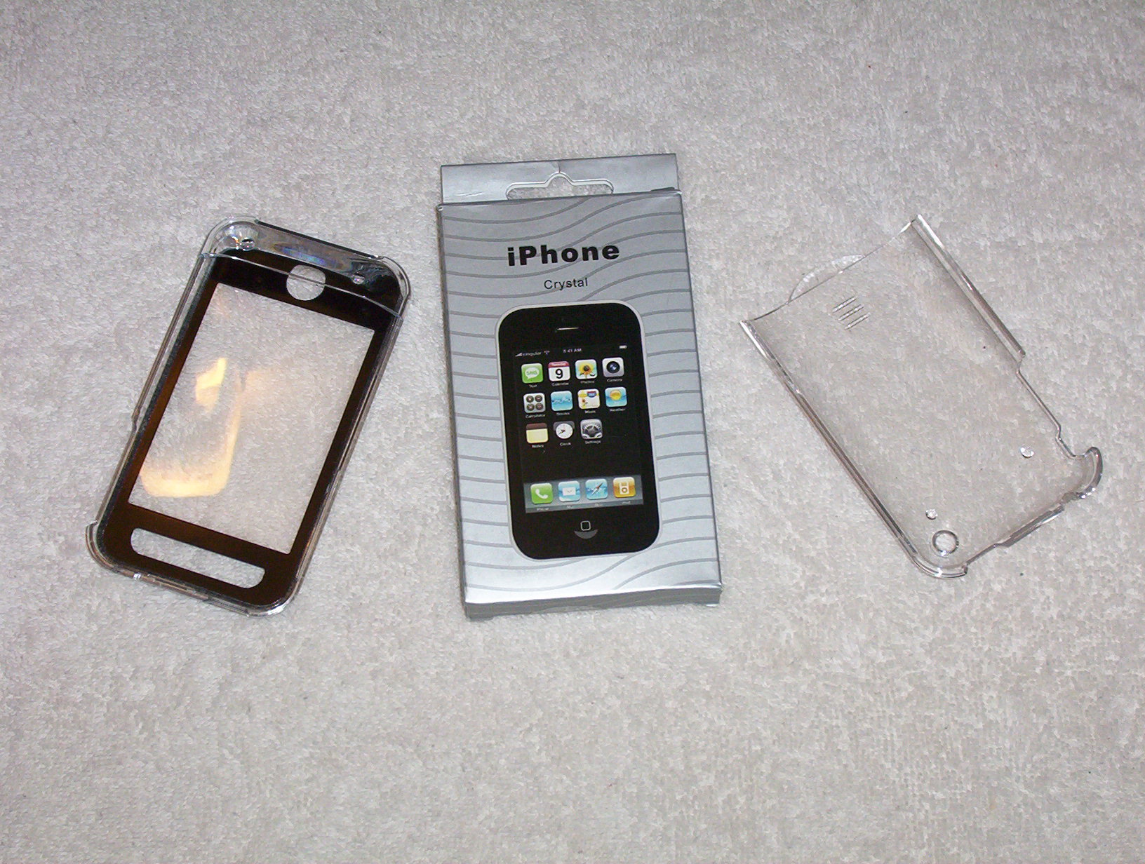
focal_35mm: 81
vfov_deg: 18.3
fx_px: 2686
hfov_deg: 24.1
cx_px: 572
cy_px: 432
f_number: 3.62
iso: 140
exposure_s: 1/93.2
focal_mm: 10.76
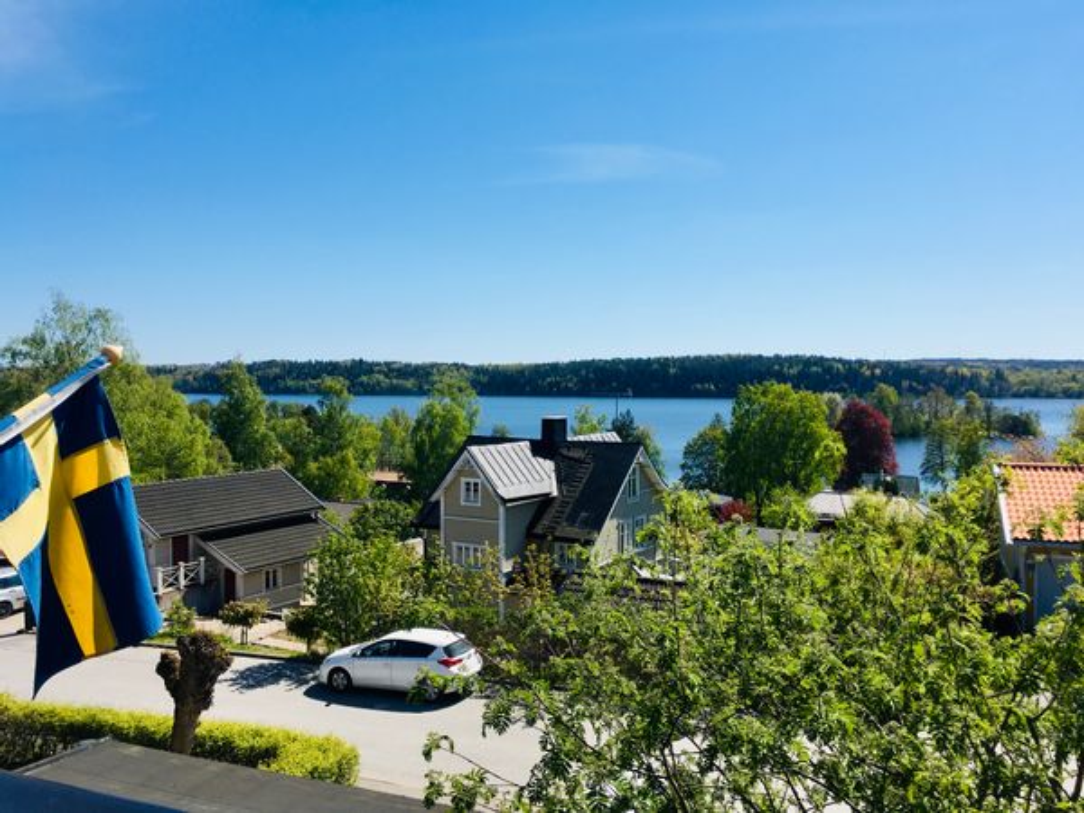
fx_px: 908
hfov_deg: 61.7
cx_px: 542
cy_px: 406
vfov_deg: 48.2
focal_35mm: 29
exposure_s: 1/1876
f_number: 2.2
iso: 25
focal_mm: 4.15
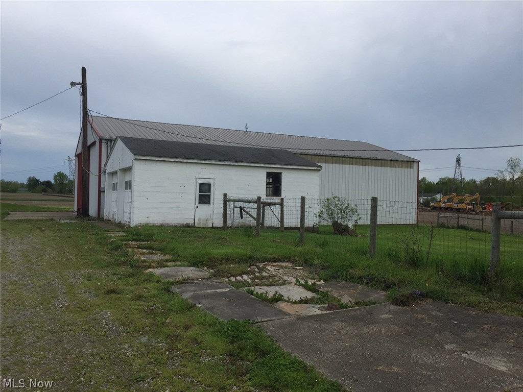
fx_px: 438
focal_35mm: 29
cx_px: 262
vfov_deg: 48.2
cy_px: 196
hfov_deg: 61.7
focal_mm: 4.15
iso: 32
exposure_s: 1/760
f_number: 2.2
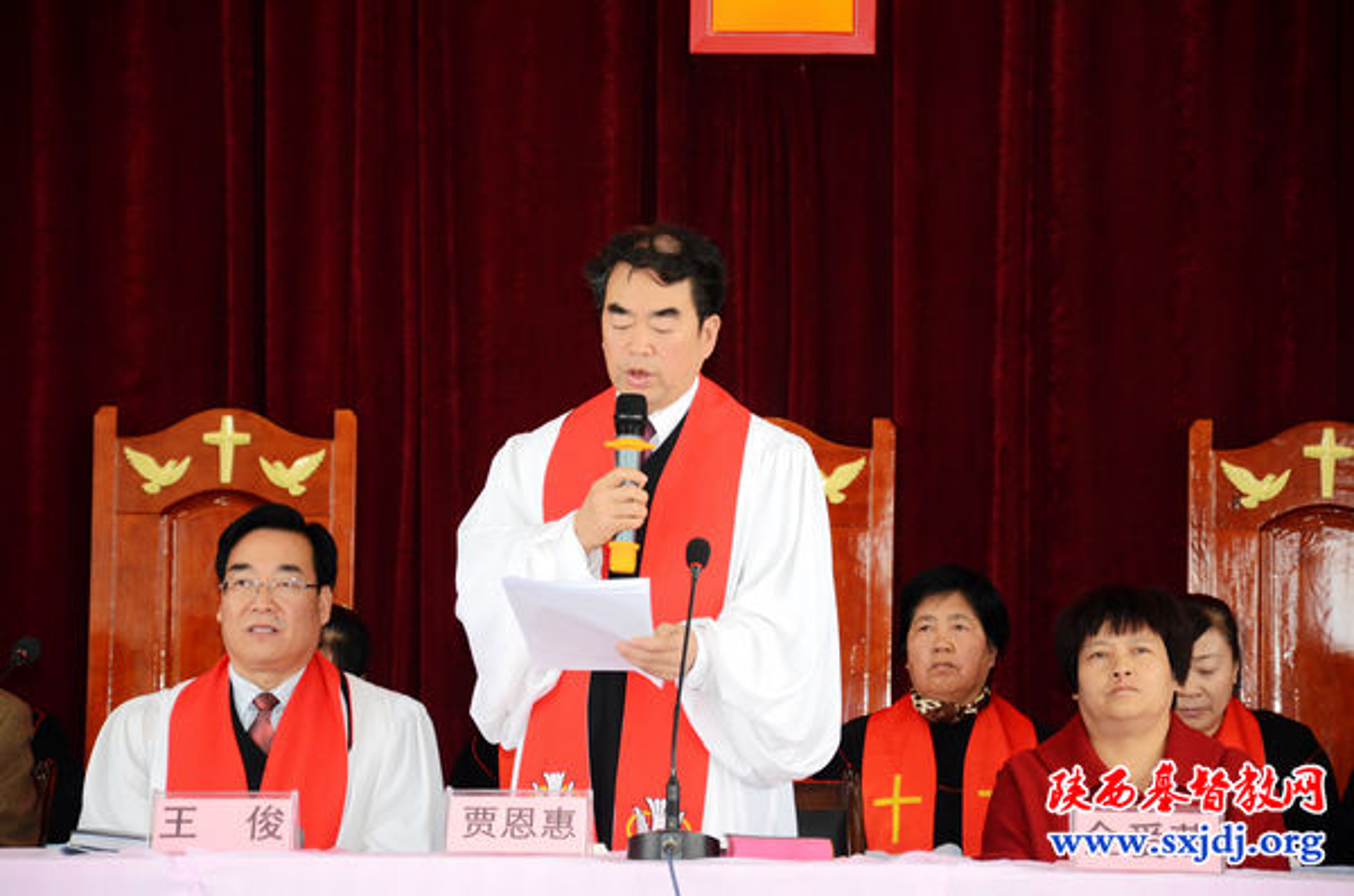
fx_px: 5910
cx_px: 677
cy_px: 448
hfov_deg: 13.1
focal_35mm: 158
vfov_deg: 8.7
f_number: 6.3
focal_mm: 105
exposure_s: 1/60
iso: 2000
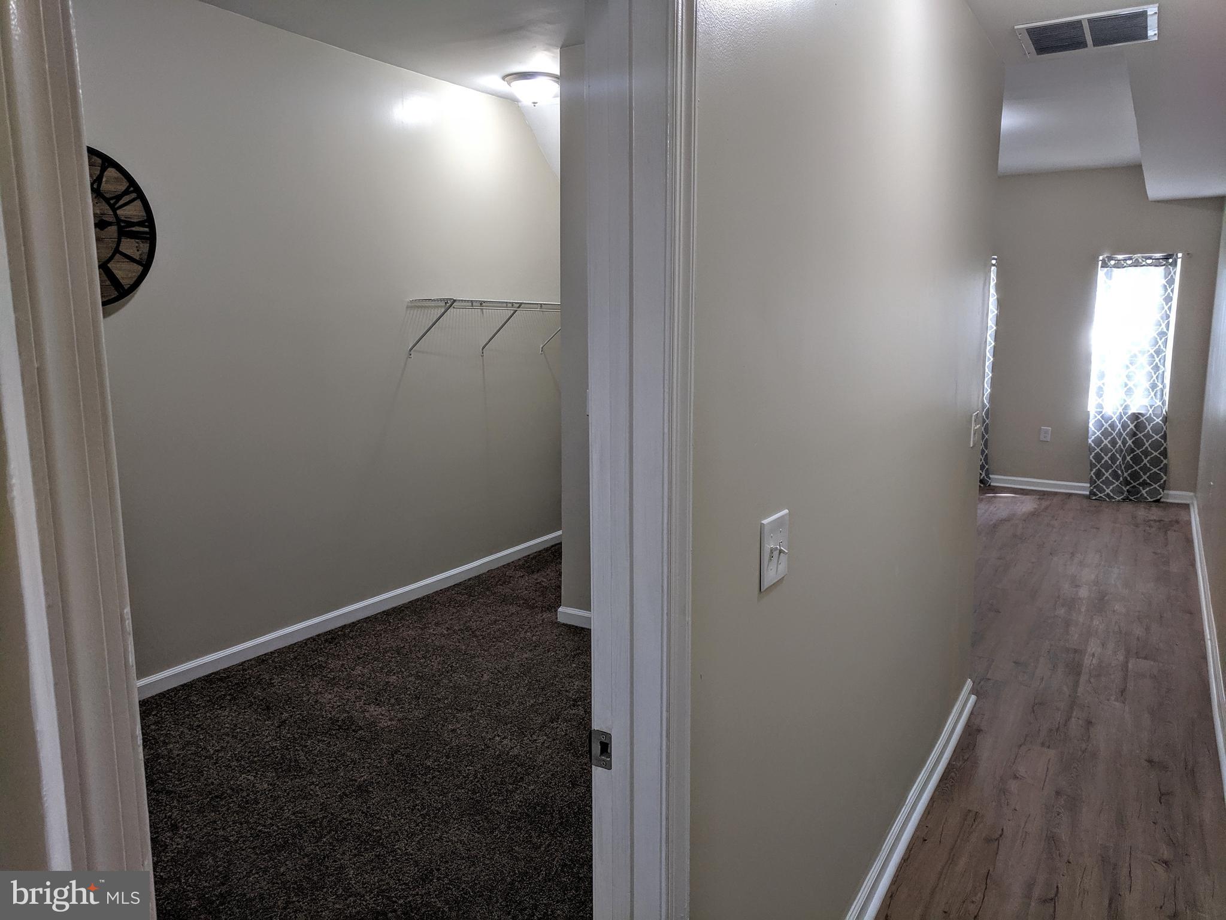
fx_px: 921
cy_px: 460
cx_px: 613
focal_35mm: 26
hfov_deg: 67.3
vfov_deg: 53.1
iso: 193
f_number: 2
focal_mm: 4.67
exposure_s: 1/60
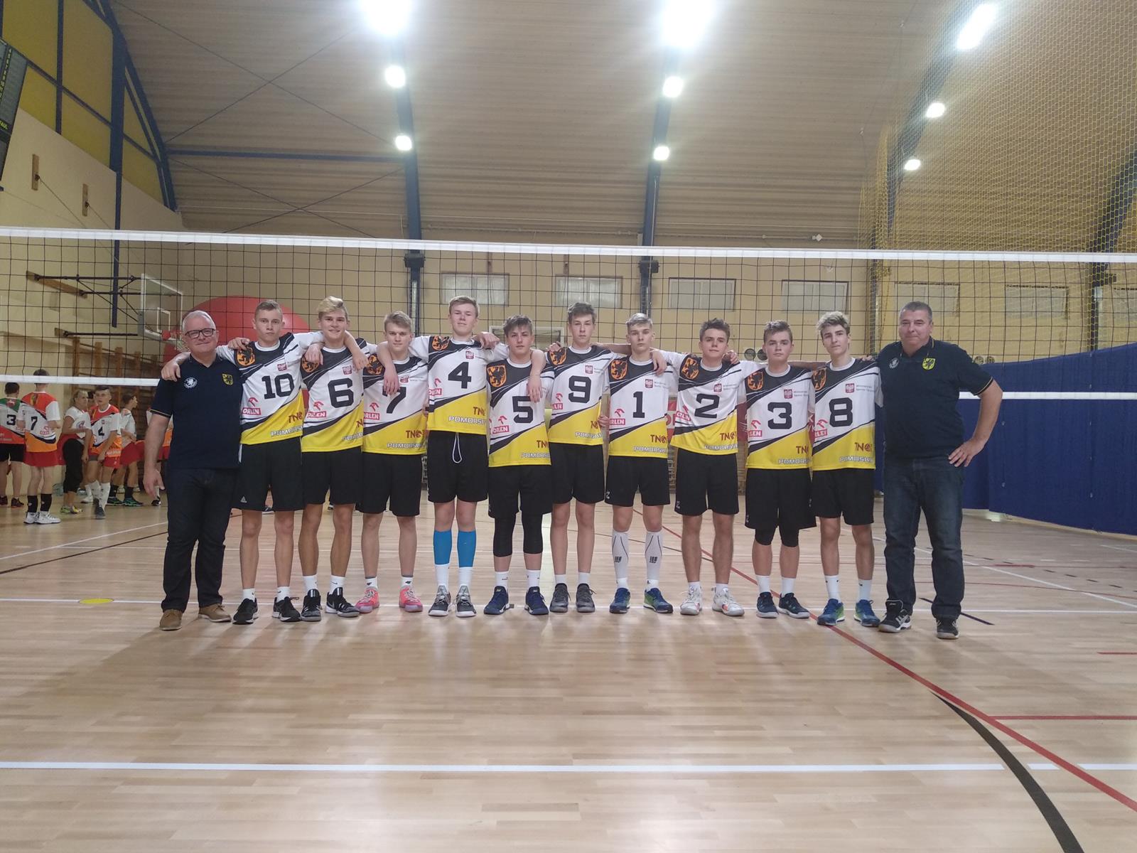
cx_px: 568
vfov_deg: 53.1
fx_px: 854
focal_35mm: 26
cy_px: 426
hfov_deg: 67.3
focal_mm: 3.83
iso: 320
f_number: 2.2
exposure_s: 1/50
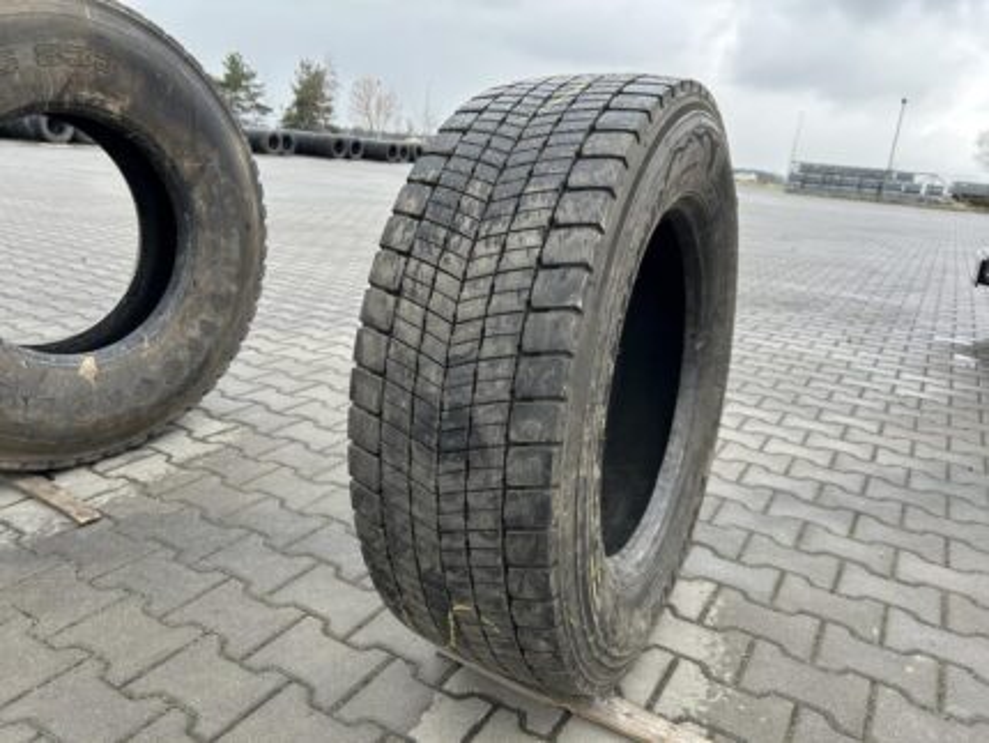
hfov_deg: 67.3
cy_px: 372
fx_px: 743
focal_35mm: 26
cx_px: 494
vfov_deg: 53.1
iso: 50
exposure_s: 1/364
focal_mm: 5.7
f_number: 1.5
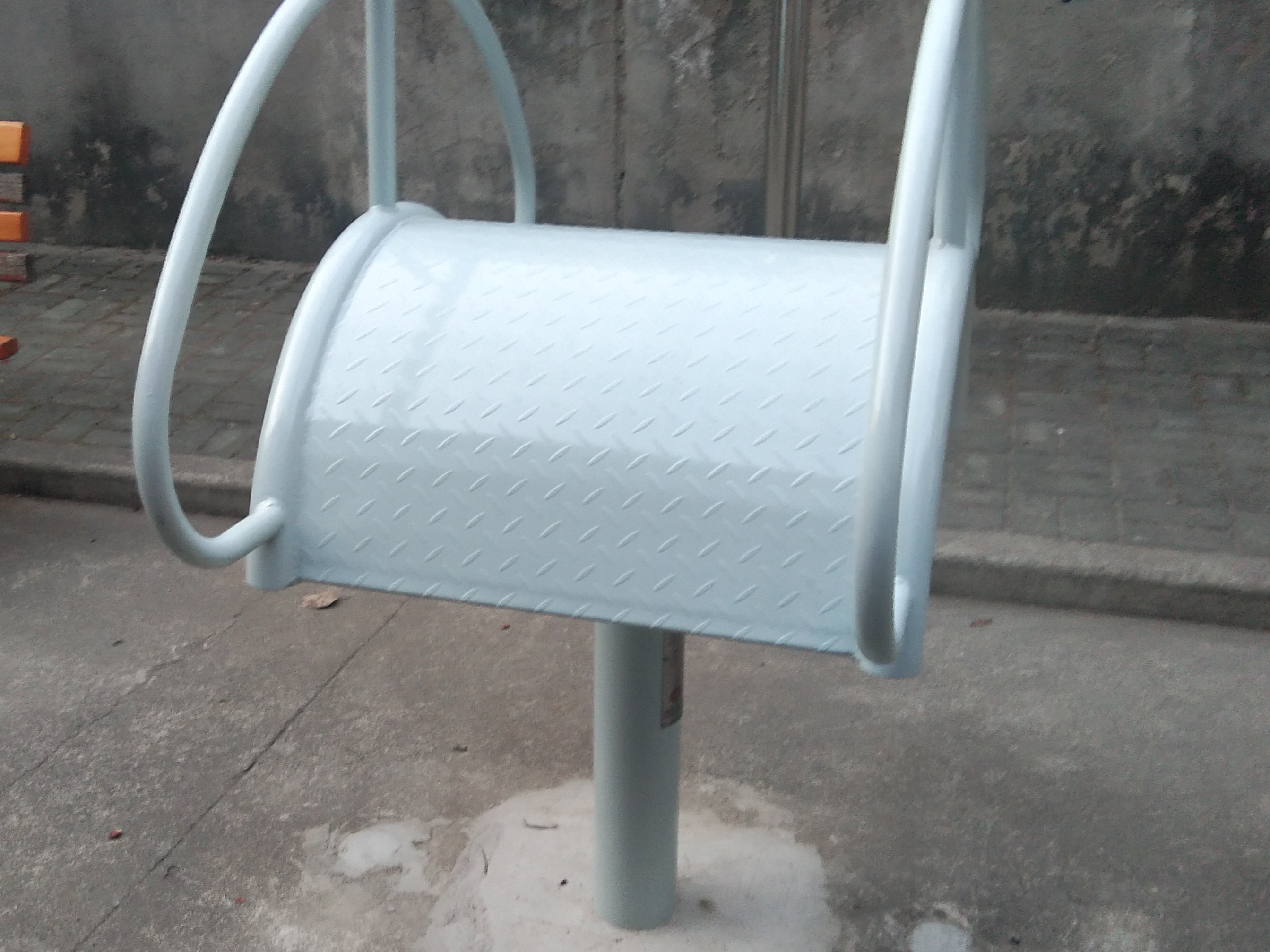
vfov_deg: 30.3
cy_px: 492
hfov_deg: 39.5
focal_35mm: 48
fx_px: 1761
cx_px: 511
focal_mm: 3.69
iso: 200
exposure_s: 1/33.3
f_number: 2.2
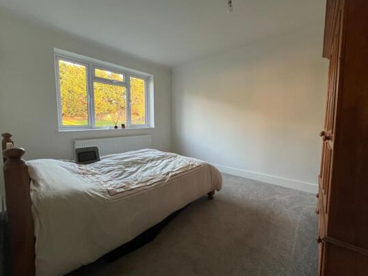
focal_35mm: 14
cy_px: 136
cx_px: 183
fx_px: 149
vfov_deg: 85.7
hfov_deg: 102.0
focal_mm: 1.57
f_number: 1.8
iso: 200
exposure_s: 1/99
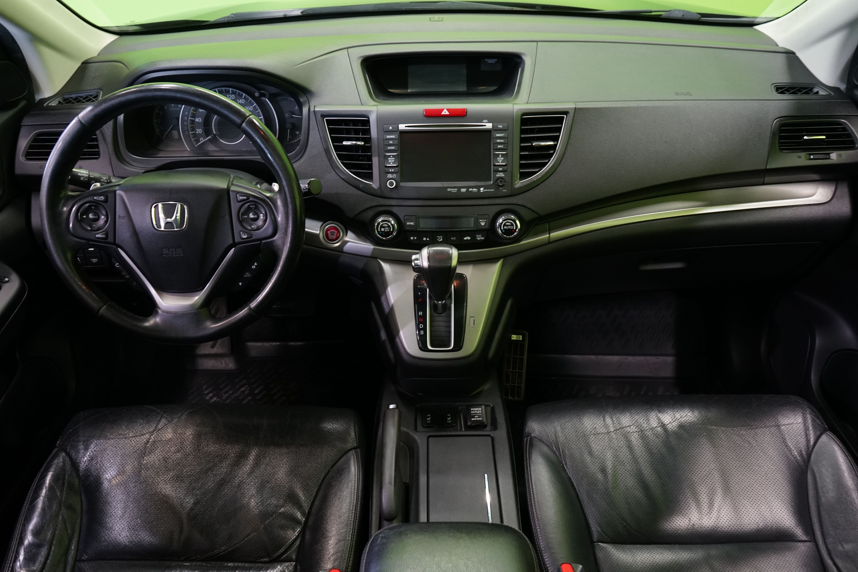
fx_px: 667
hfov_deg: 65.5
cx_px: 429
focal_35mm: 28
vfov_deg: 46.4
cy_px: 286
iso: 1250
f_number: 5.6
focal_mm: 28
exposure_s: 1/20
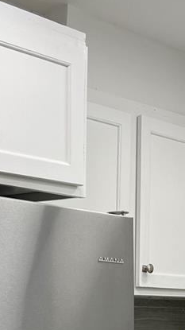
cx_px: 155
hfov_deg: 14.6
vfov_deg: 23.6
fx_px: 716
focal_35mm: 82
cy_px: 397
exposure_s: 1/212
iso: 40
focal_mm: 5.7
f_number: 1.5
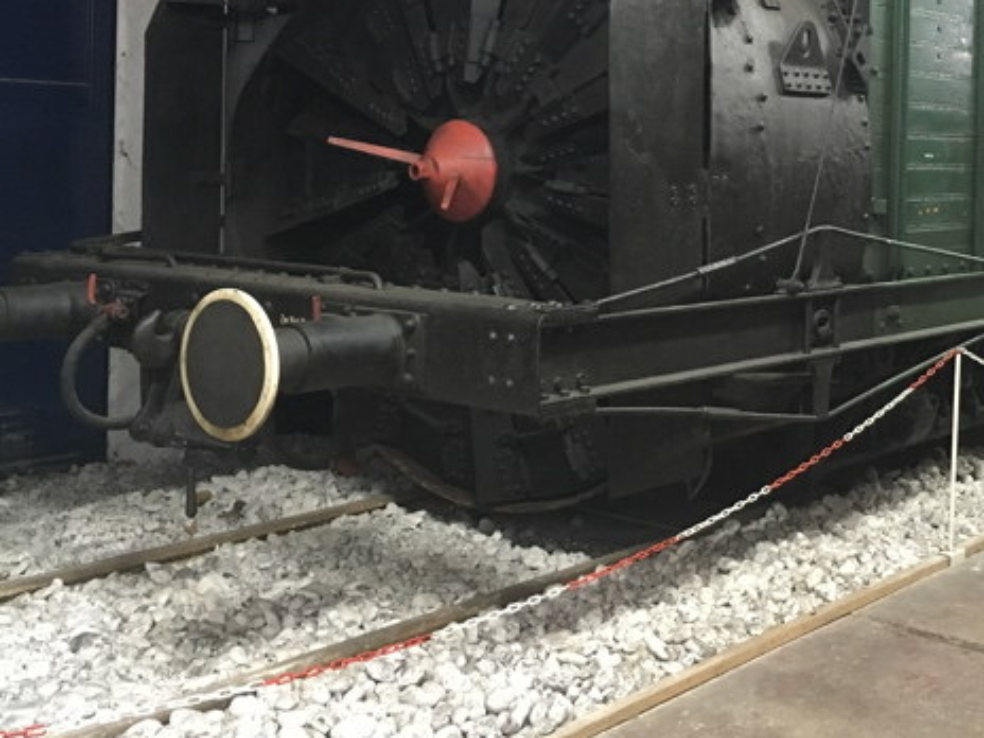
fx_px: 1421
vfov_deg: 28.6
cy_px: 172
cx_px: 713
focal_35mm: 50
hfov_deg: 37.4
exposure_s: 1/17
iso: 200
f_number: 2.2
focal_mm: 4.15
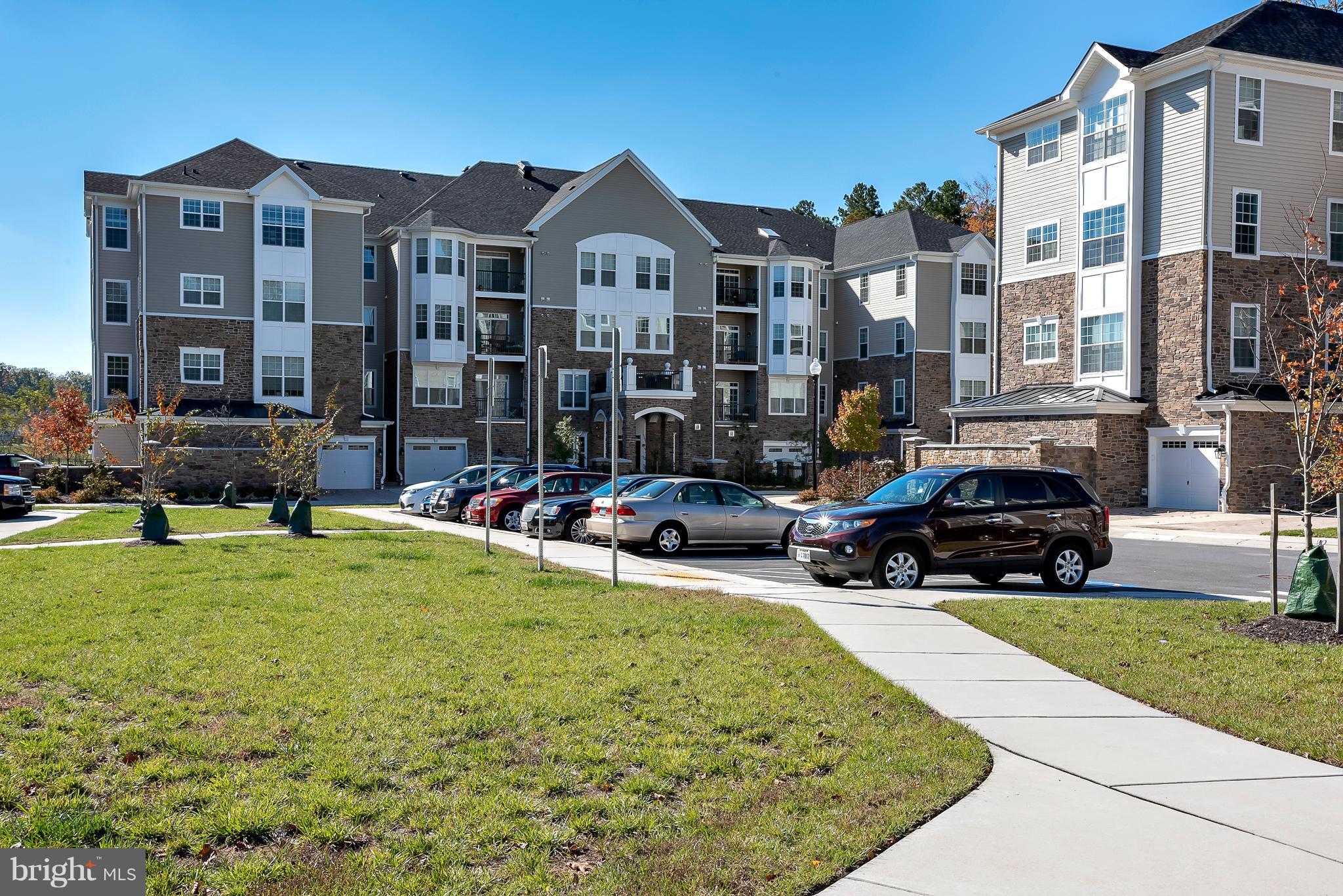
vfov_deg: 37.9
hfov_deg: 54.4
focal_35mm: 35
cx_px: 672
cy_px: 448
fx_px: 1306
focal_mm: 35
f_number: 16
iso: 320
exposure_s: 1/320
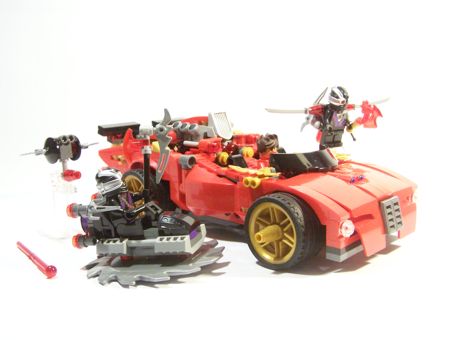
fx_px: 497
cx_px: 226
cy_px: 170
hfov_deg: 49.0
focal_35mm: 38
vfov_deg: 37.7
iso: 400
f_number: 3.6
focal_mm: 6.3
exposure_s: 1/30
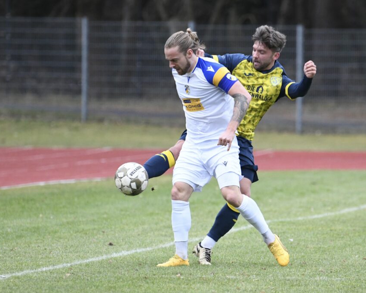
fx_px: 4894
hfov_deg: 4.3
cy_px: 146
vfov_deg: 3.4
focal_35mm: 452
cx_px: 210
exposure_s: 1/1600
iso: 3600
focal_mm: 400
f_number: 5.6
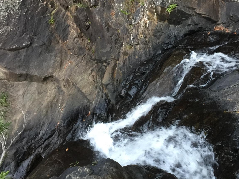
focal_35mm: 41
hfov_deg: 45.4
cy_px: 89
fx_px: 283
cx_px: 150
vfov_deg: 35.1
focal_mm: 4.15
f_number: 2.2
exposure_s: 1/17
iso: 125
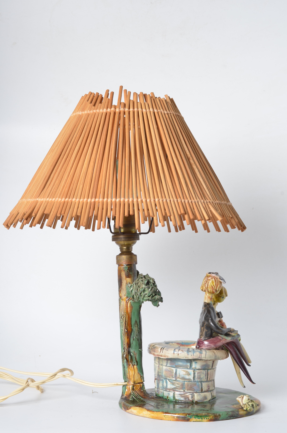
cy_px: 216
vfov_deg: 27.0
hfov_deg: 18.1
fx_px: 901
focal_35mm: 75
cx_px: 144
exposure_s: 1/125
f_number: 11
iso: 100
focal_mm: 50
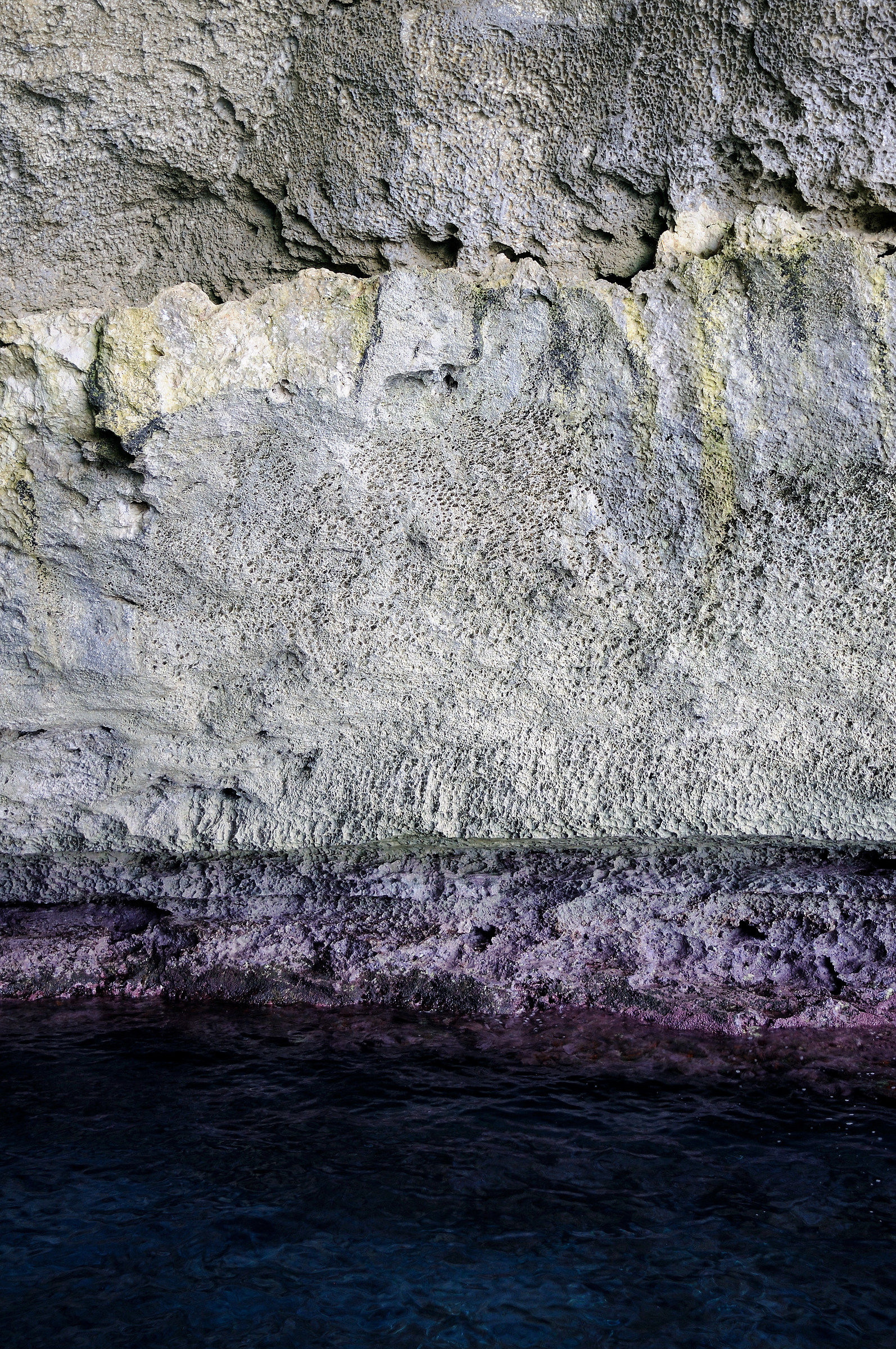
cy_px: 674
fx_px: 1347
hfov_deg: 36.8
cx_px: 448
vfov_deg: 53.2
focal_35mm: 36
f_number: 2.8
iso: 200
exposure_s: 1/30
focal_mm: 24
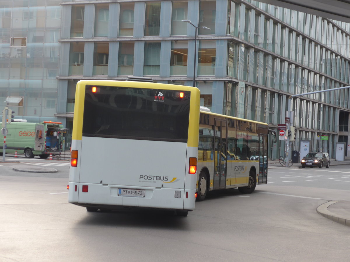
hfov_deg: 26.3
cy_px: 131
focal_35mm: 74
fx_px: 748
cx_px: 175
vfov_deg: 19.9
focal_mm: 15
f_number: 4.2
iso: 80
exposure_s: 1/80
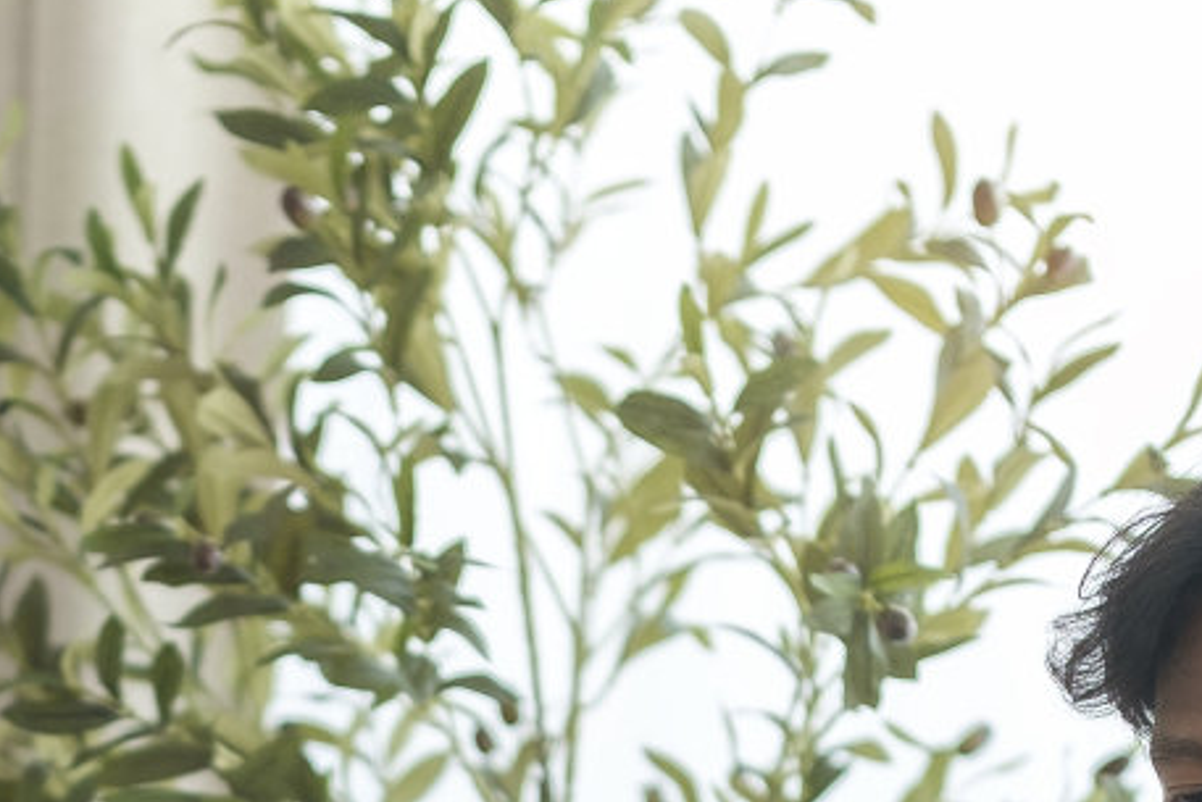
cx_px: 34
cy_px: 1387
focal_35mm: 294
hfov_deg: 7.0
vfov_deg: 4.6
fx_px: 9819
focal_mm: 56
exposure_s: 1/220
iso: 160
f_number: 1.4
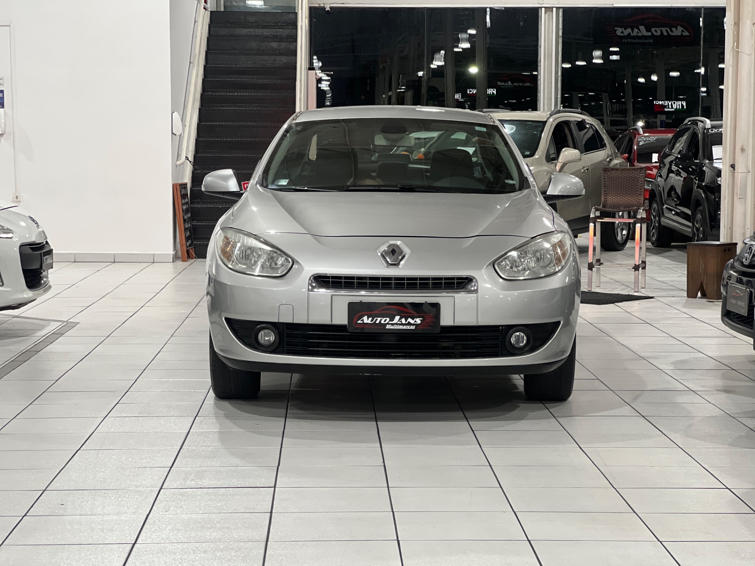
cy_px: 283
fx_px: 1679
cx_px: 378
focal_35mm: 77
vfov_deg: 19.1
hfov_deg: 25.3
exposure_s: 1/40
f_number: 2.8
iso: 250
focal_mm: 9
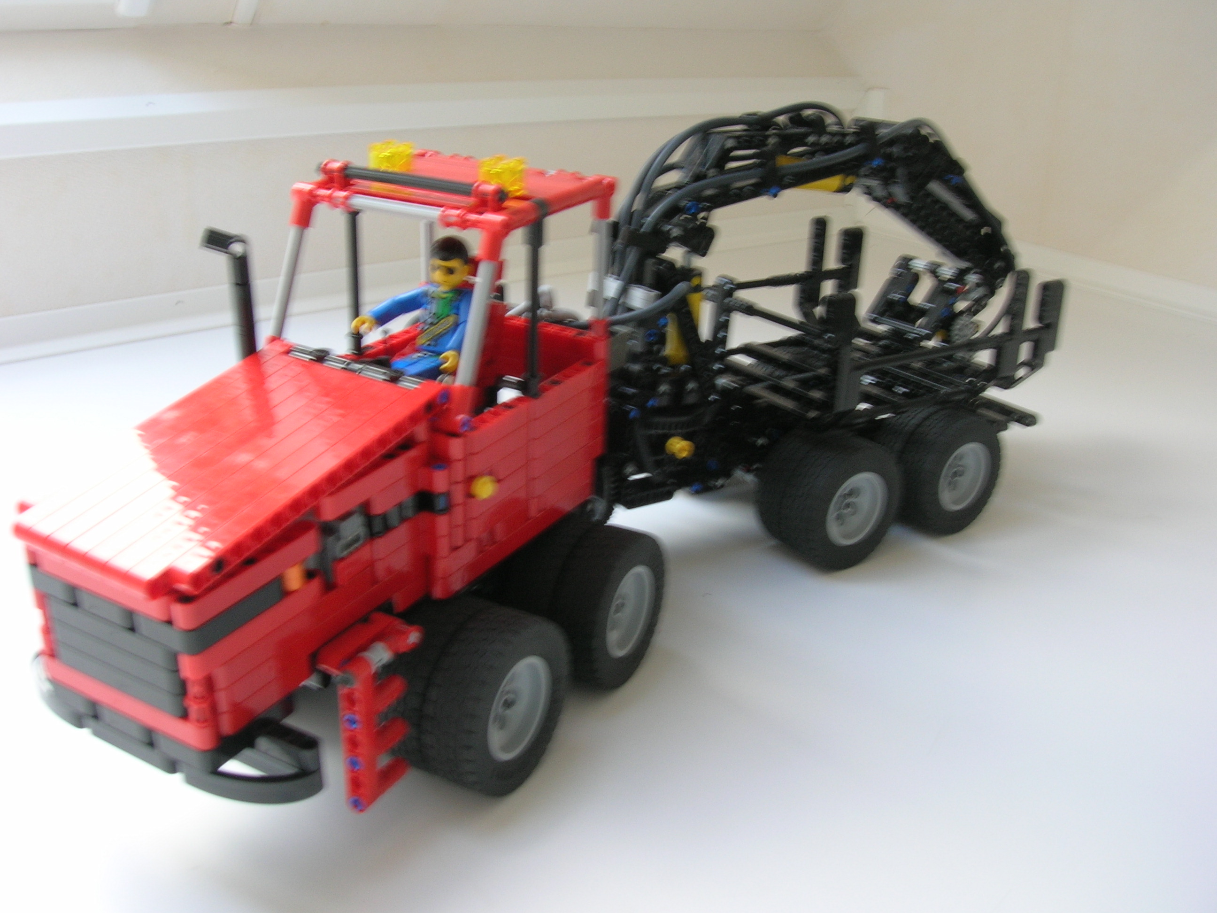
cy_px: 456
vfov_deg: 41.8
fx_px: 1195
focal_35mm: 34
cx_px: 608
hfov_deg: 54.0
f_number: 4.9
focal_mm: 5.7
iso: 50
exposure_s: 1/10.2
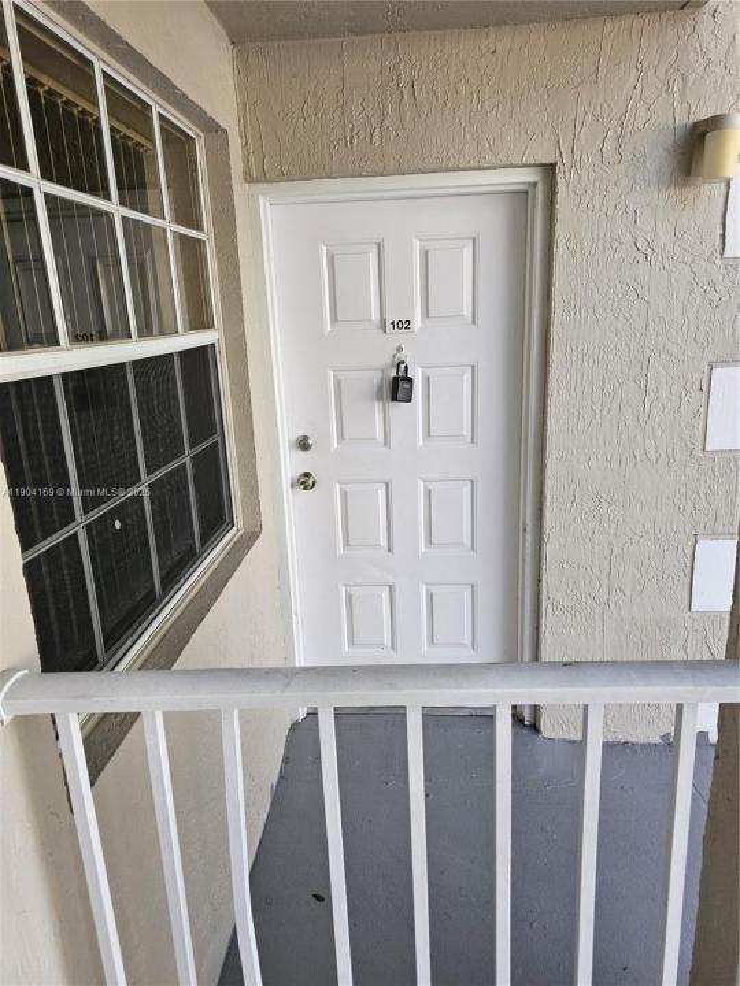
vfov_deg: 73.9
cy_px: 493
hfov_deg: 58.9
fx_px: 656
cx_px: 370
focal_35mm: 23
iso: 40
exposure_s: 1/359
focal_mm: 6.3
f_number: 1.7
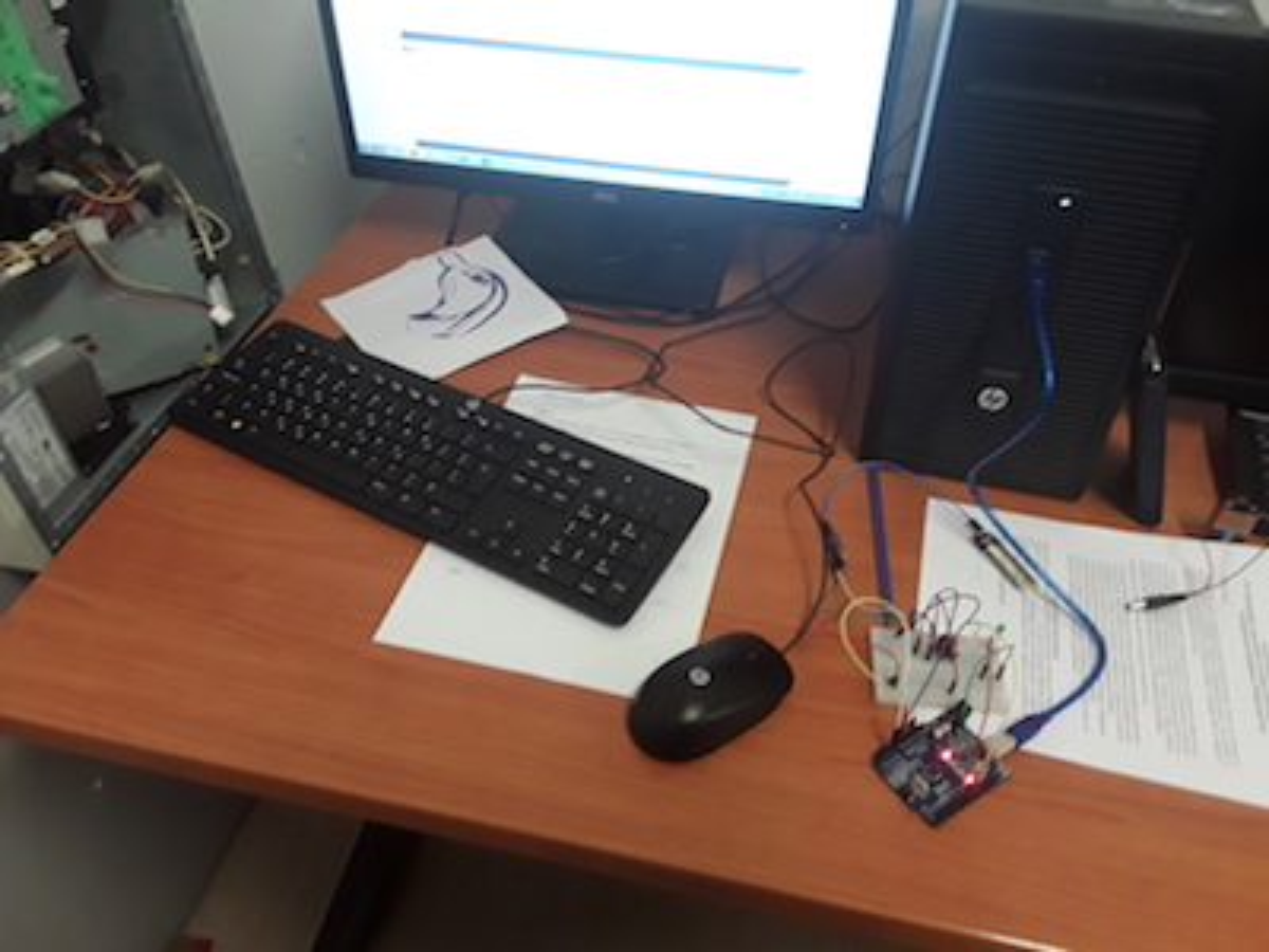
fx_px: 990
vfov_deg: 51.4
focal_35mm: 27
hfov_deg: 65.3
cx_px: 634
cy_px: 476
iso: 160
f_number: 1.9
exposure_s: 1/33
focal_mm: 2.91
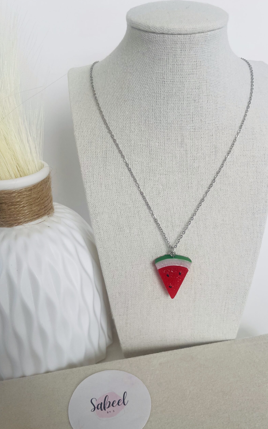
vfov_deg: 66.5
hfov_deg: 44.5
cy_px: 213
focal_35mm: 28
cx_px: 141
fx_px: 327
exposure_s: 1/167
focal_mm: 4.2
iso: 40
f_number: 1.6
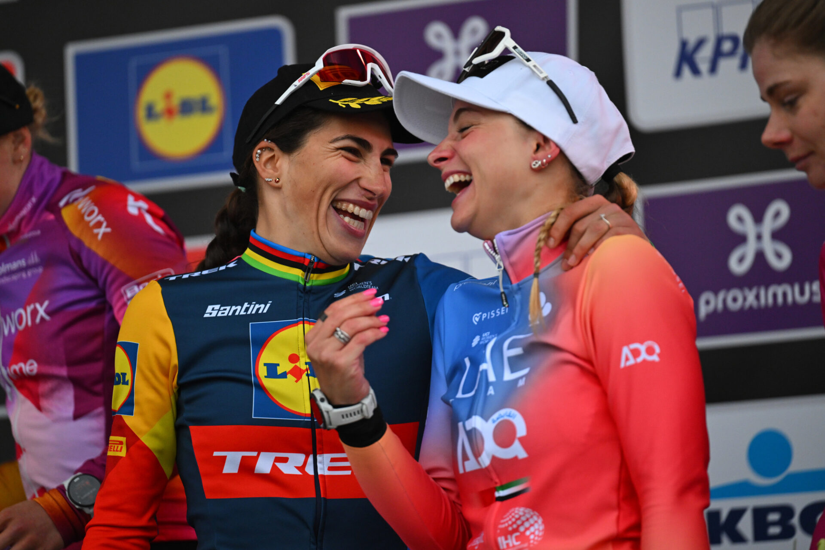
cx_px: 412
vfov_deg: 6.9
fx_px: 4583
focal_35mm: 200
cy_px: 275
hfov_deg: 10.3
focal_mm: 200
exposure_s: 1/1250
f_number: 2.8
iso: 2000
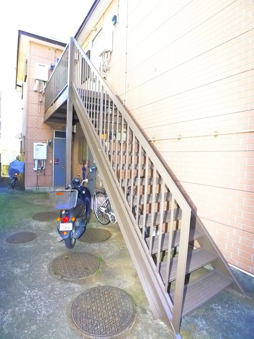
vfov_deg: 71.6
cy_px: 170
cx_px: 127
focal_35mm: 24
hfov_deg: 56.8
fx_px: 235
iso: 400
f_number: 2.8
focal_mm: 5.1
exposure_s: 1/100
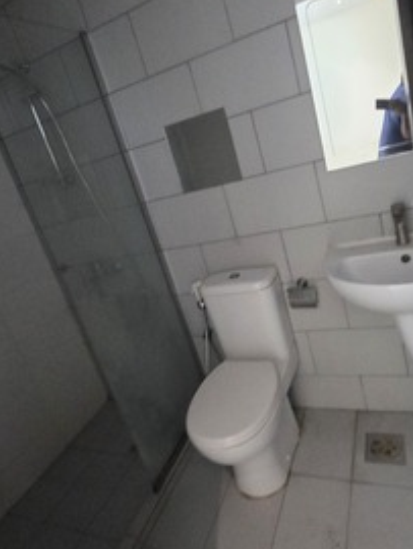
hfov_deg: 61.1
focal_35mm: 22
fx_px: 349
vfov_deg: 76.3
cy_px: 261
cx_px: 217
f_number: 1.9
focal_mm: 2.2
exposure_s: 1/50
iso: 1000
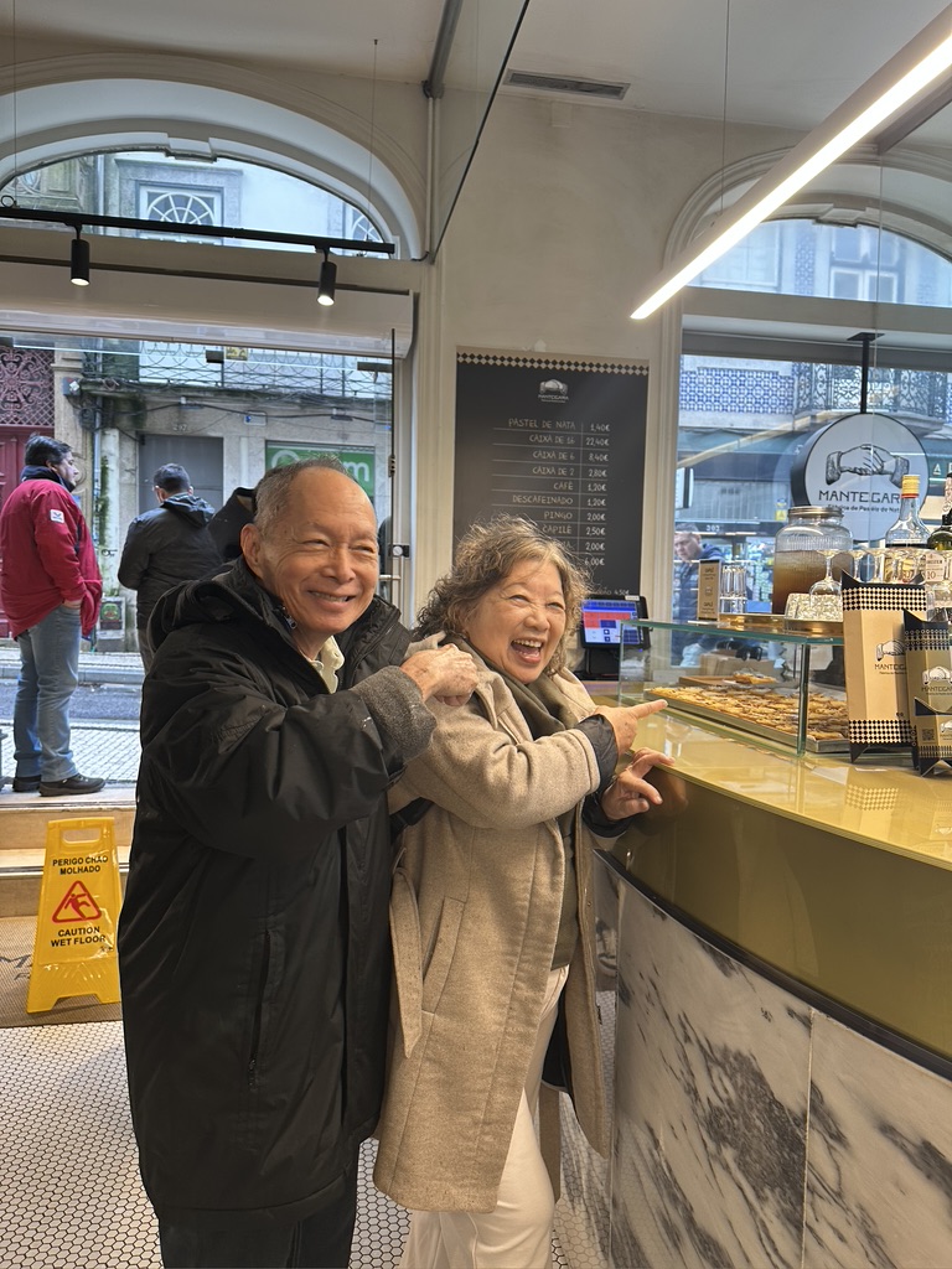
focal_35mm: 24
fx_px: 880
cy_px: 634
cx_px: 476
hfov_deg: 56.8
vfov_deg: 71.6
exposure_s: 1/50
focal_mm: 6.86
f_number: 1.78
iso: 125
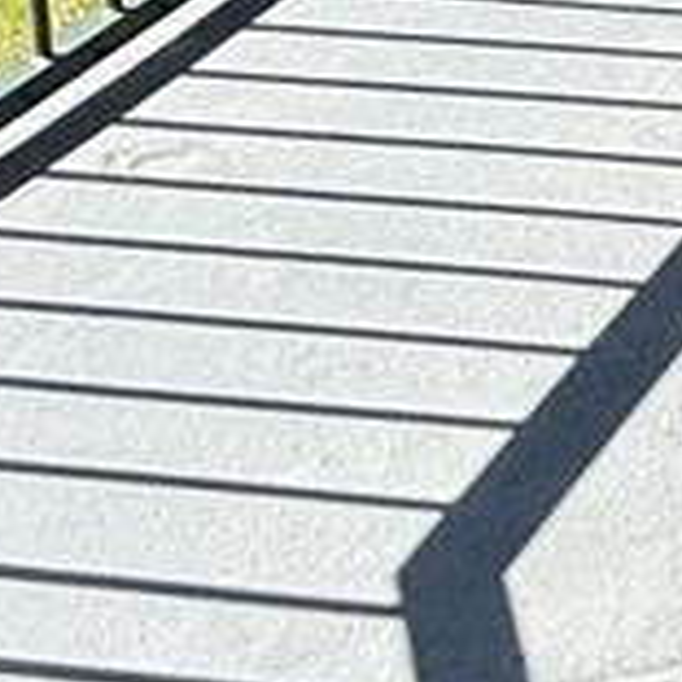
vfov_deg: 14.4
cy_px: -778
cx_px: 1198
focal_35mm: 95
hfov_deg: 15.8
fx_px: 2118
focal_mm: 2.22
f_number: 2.2
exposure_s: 1/1087
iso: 50
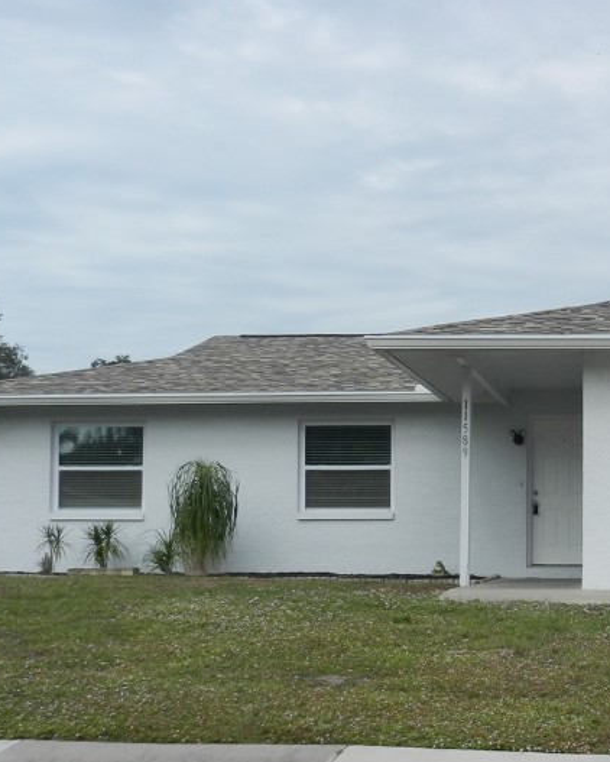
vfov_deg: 33.9
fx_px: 1240
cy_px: 483
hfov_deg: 26.4
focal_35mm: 55
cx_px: 584
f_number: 3.6
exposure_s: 1/1250
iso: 160
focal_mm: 5.1
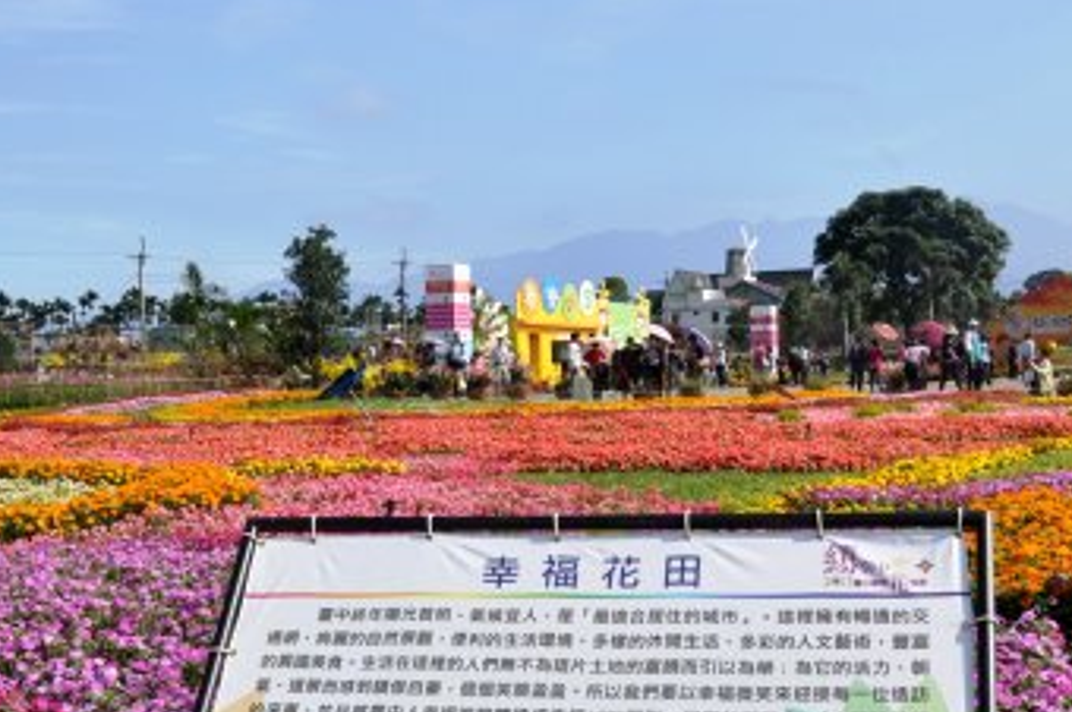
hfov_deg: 37.5
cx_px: 555
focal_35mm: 53
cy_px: 446
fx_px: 1577
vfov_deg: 25.4
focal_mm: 20
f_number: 8
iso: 200
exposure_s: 1/250
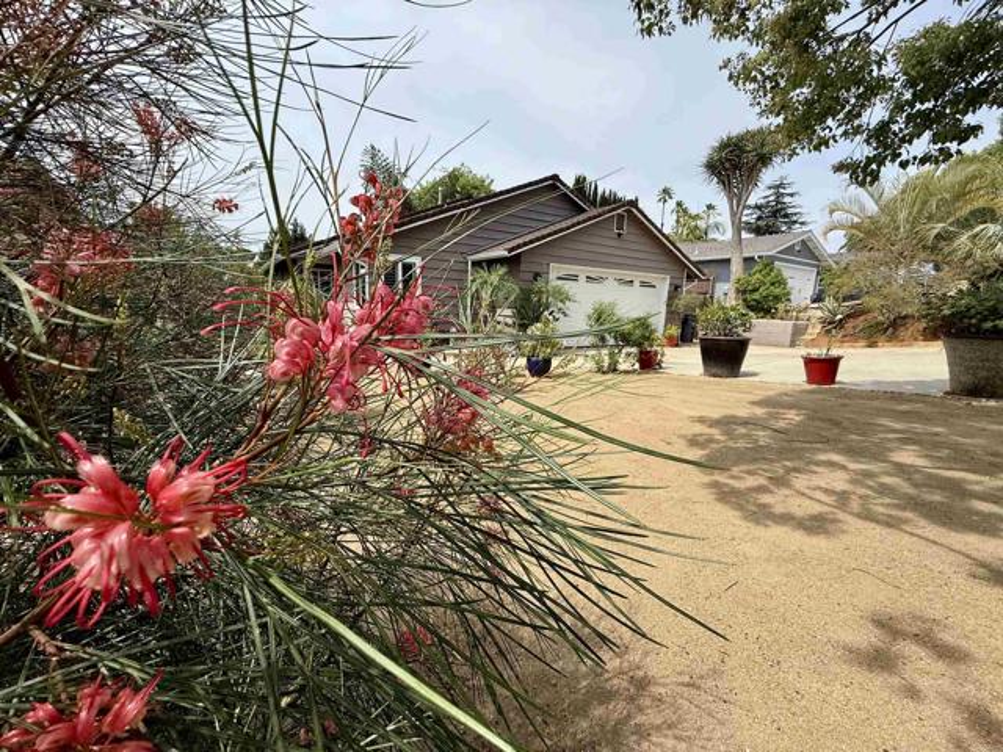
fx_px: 406
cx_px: 502
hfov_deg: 102.1
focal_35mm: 14
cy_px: 376
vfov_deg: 85.7
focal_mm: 2.22
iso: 50
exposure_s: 1/1259
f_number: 2.2
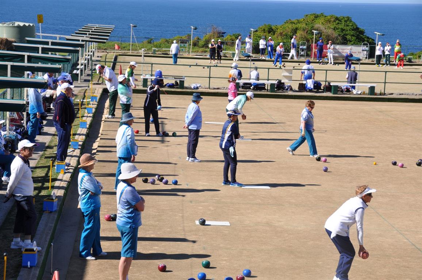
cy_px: 140
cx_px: 211
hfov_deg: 19.5
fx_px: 1229
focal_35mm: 105
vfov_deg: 13.0
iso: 200
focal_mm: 70
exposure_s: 1/400
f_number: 10
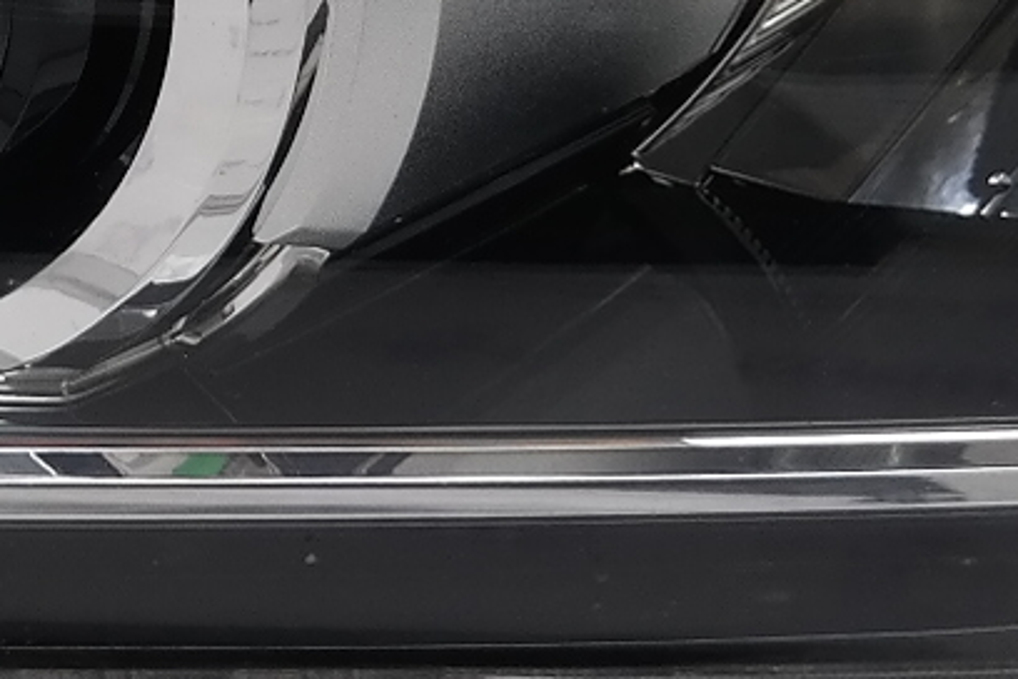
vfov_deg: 6.2
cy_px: -180
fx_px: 6192
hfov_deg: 9.4
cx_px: 77
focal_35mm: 219
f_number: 3.5
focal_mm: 20
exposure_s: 1/80
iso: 200
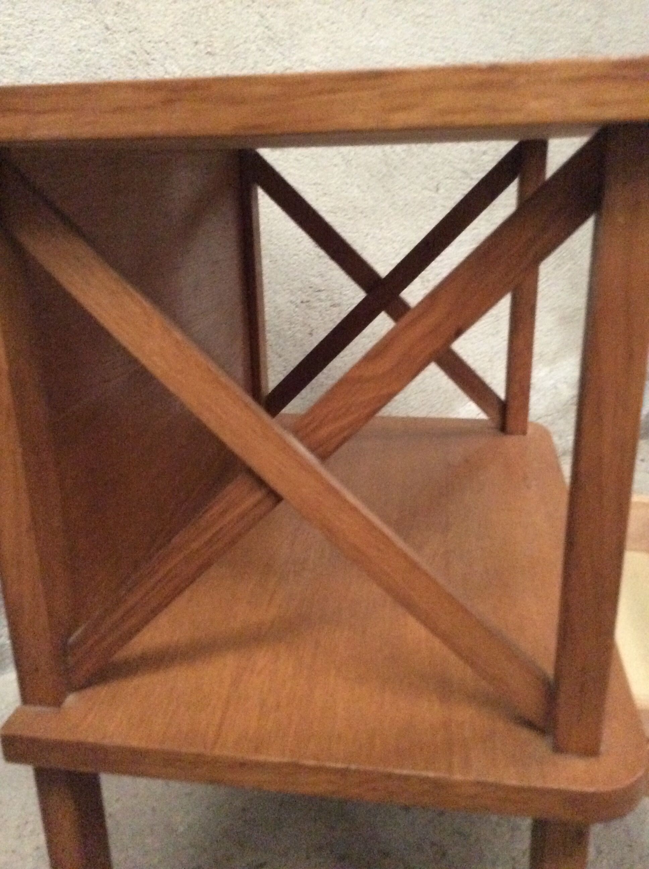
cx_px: 324
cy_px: 434
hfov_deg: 44.1
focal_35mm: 32
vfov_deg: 56.9
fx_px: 802
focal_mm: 3.3
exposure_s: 1/17
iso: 800
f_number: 2.4
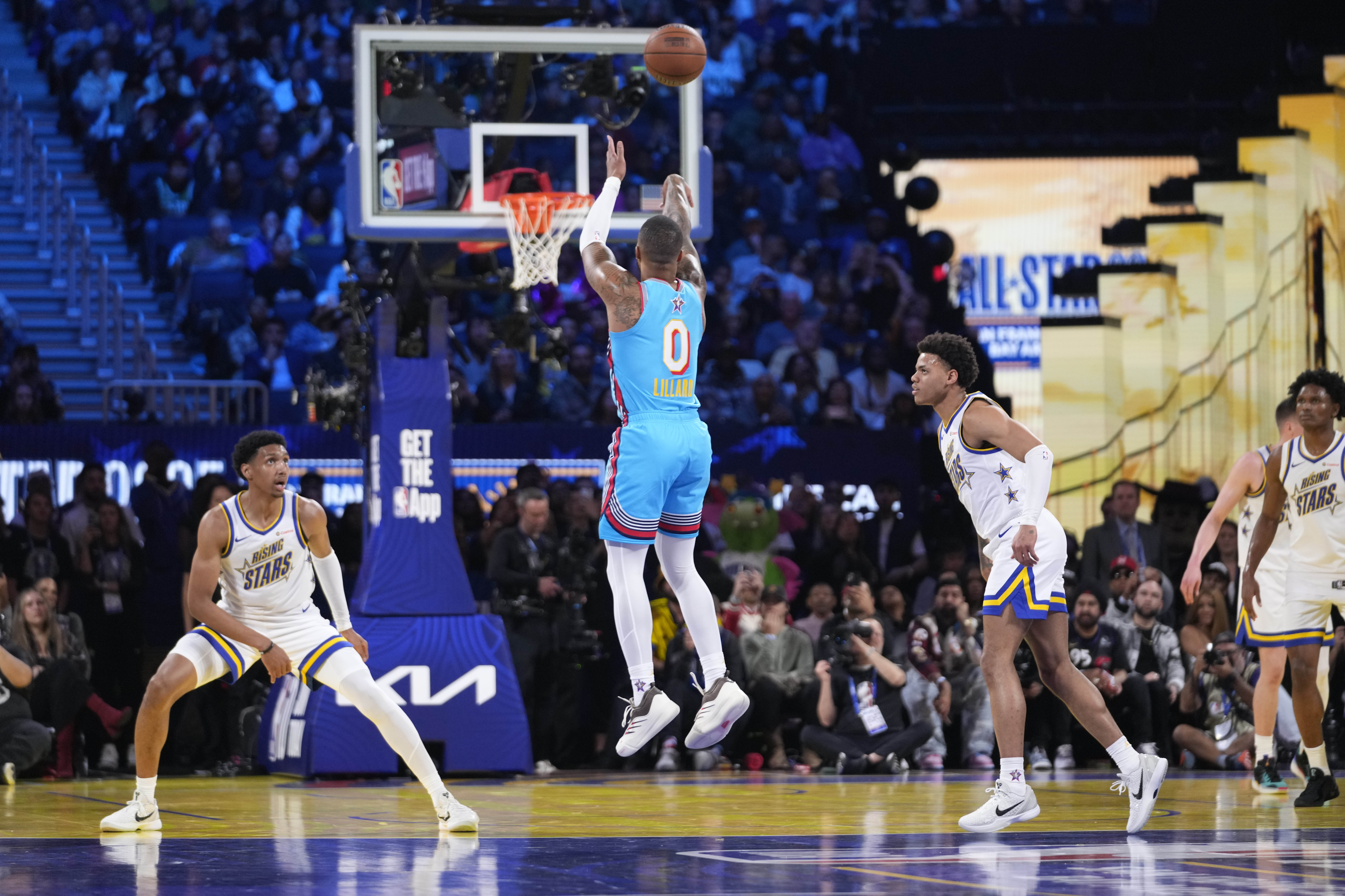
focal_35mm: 156
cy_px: 448
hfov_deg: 13.2
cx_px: 672
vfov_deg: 8.8
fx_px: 5828
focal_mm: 156
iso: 2500
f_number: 2.8
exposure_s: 1/1000
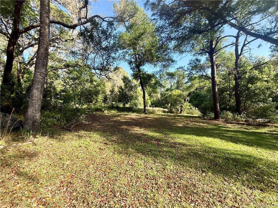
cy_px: 104
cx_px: 139
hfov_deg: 102.1
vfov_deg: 85.7
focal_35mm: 14
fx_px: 112
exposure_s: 1/313
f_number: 2.2
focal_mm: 2.22
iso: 50
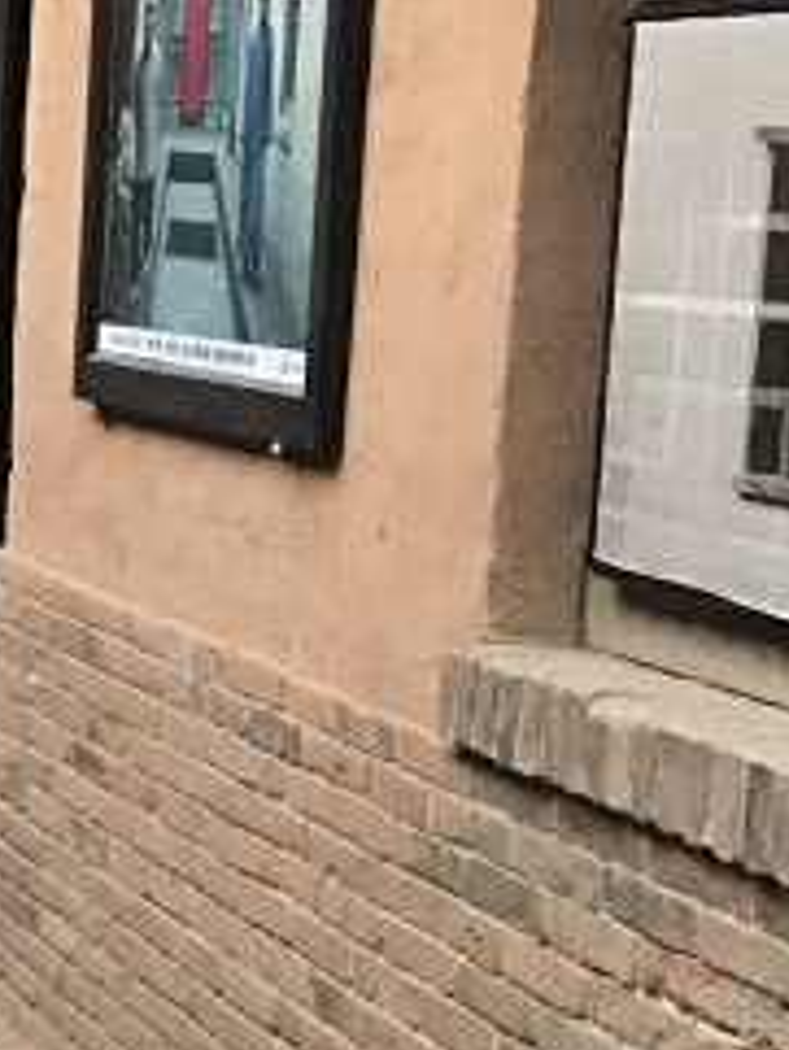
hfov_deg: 11.1
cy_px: 967
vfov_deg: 16.3
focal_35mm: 119
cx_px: -872
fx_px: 3613
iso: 80
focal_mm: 3.99
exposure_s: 1/17
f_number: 1.8
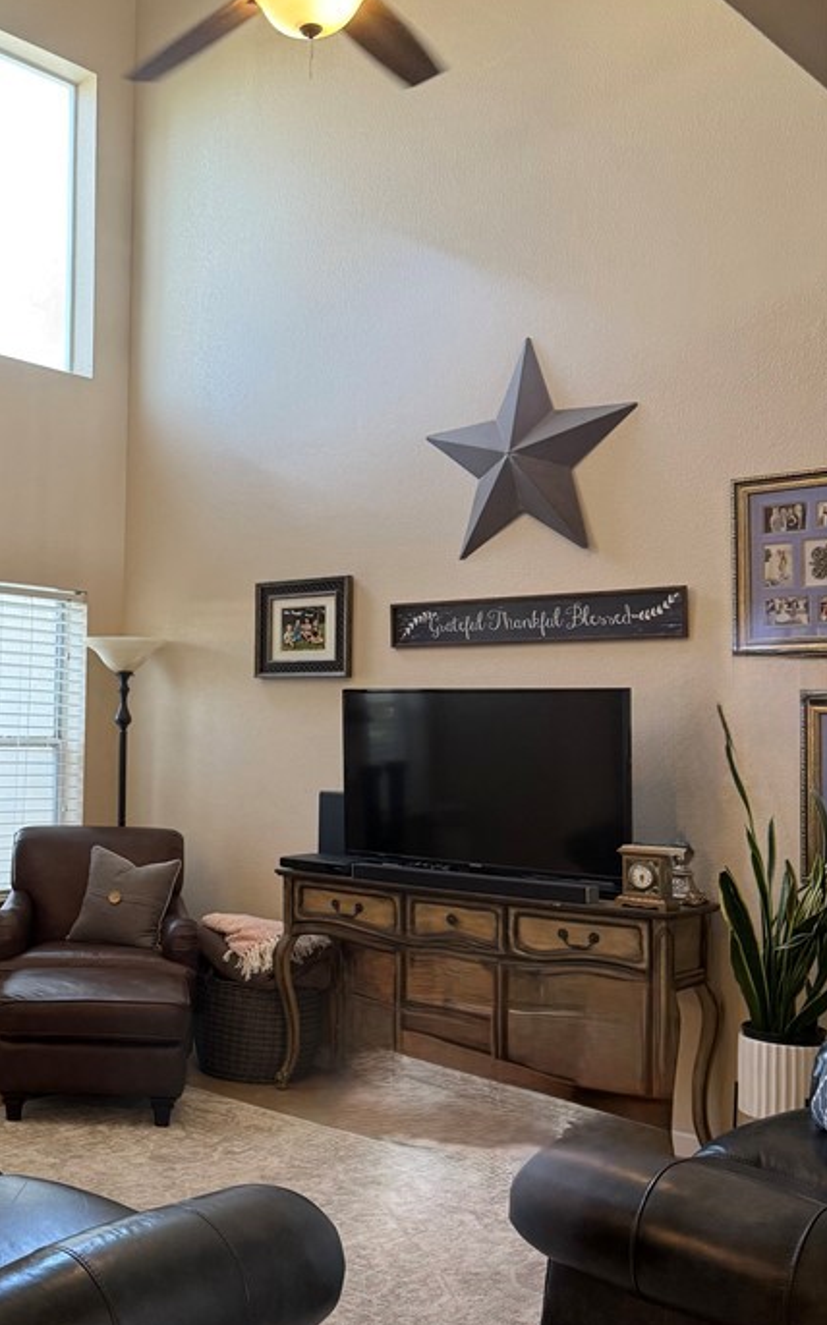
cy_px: 672
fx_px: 1372
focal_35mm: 38
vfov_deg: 51.6
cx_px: 89
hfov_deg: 32.0
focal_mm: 6.76
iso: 200
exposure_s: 1/120
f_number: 1.78
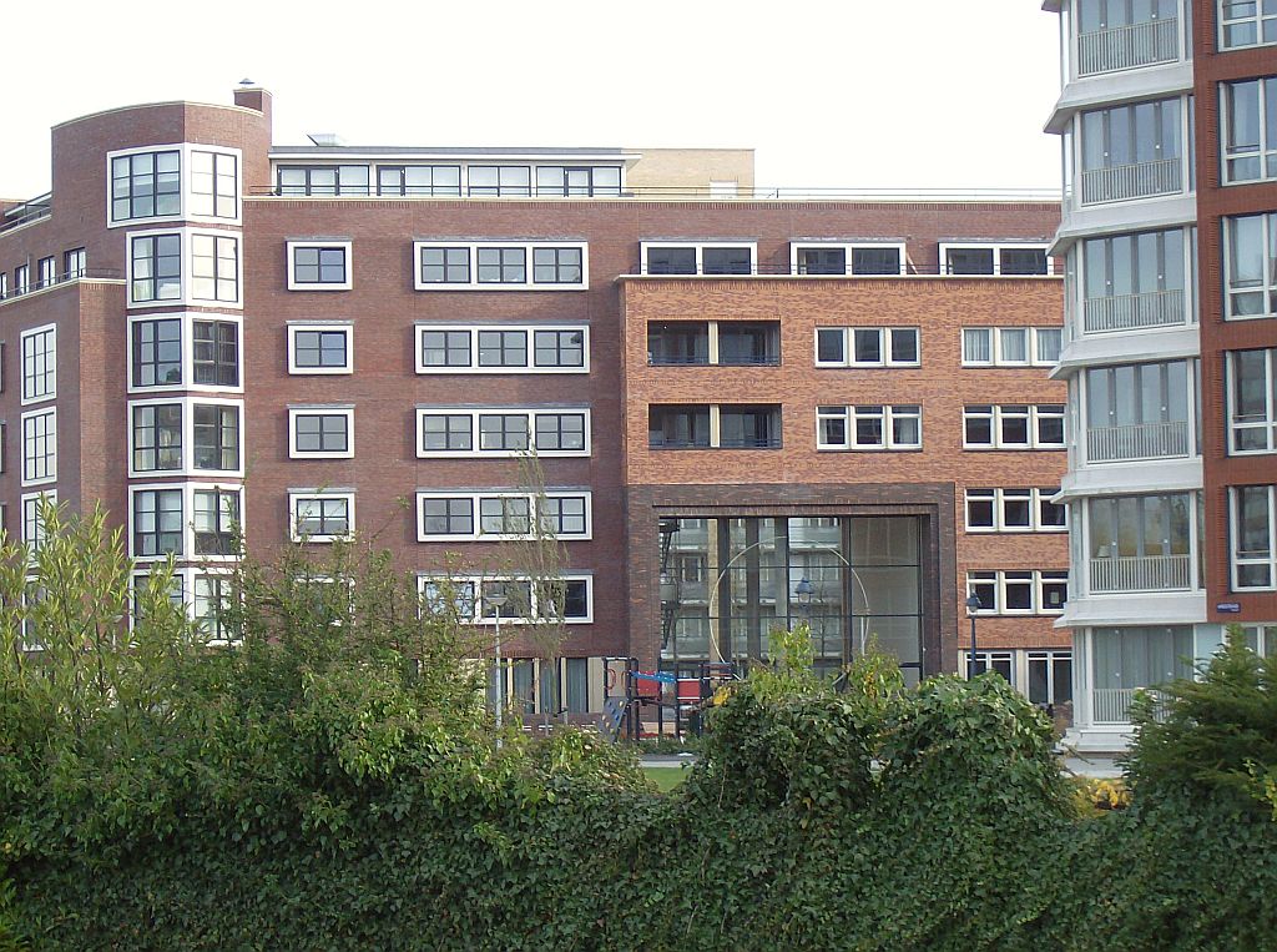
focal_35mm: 100
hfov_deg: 19.7
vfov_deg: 14.7
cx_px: 638
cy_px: 476
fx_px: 3680
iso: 100
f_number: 4.6
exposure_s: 1/191
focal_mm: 16.6
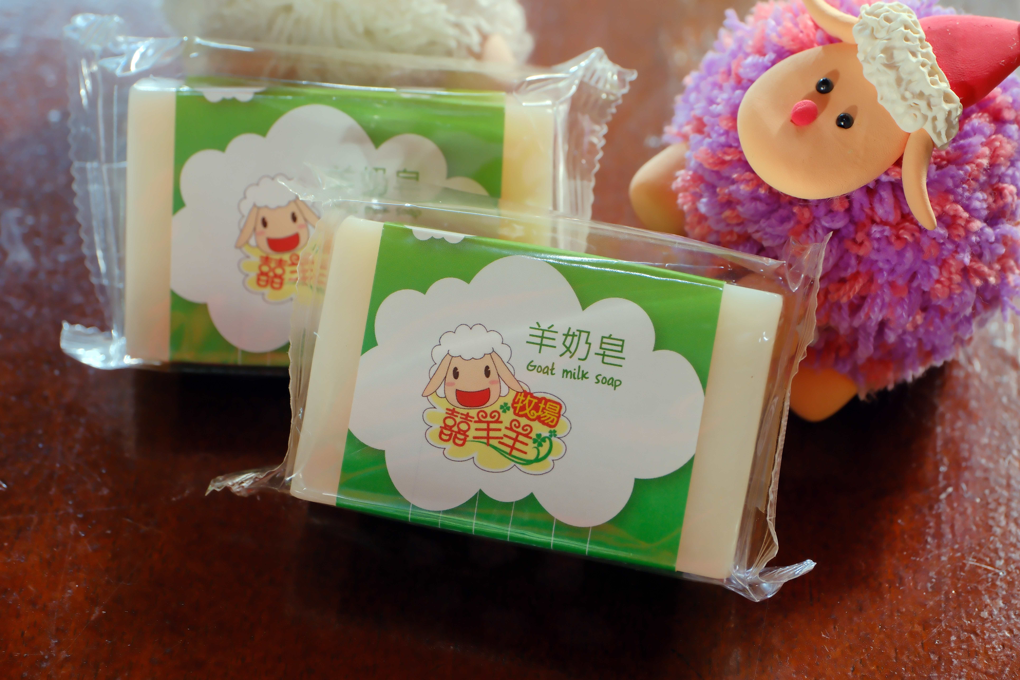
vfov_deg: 18.2
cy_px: 340
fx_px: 2125
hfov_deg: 27.0
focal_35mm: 75
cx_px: 510
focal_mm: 50
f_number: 5
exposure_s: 1/60
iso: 320
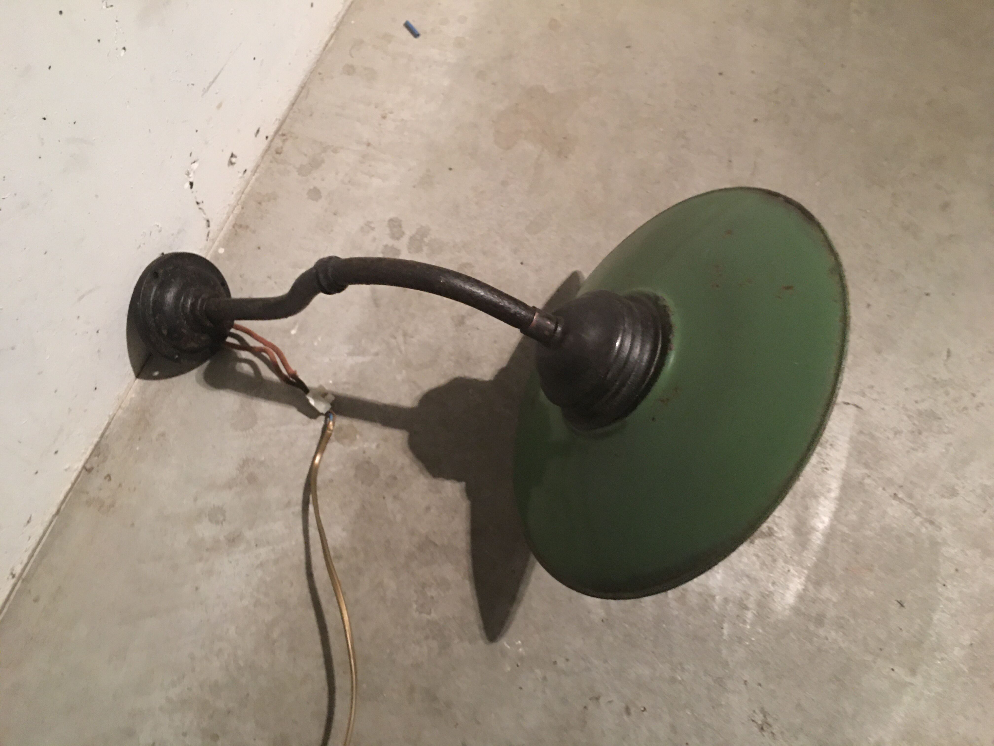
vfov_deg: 48.2
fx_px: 833
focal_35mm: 29
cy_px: 373
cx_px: 497
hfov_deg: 61.7
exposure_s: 1/4
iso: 100
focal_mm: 4.15
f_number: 2.2
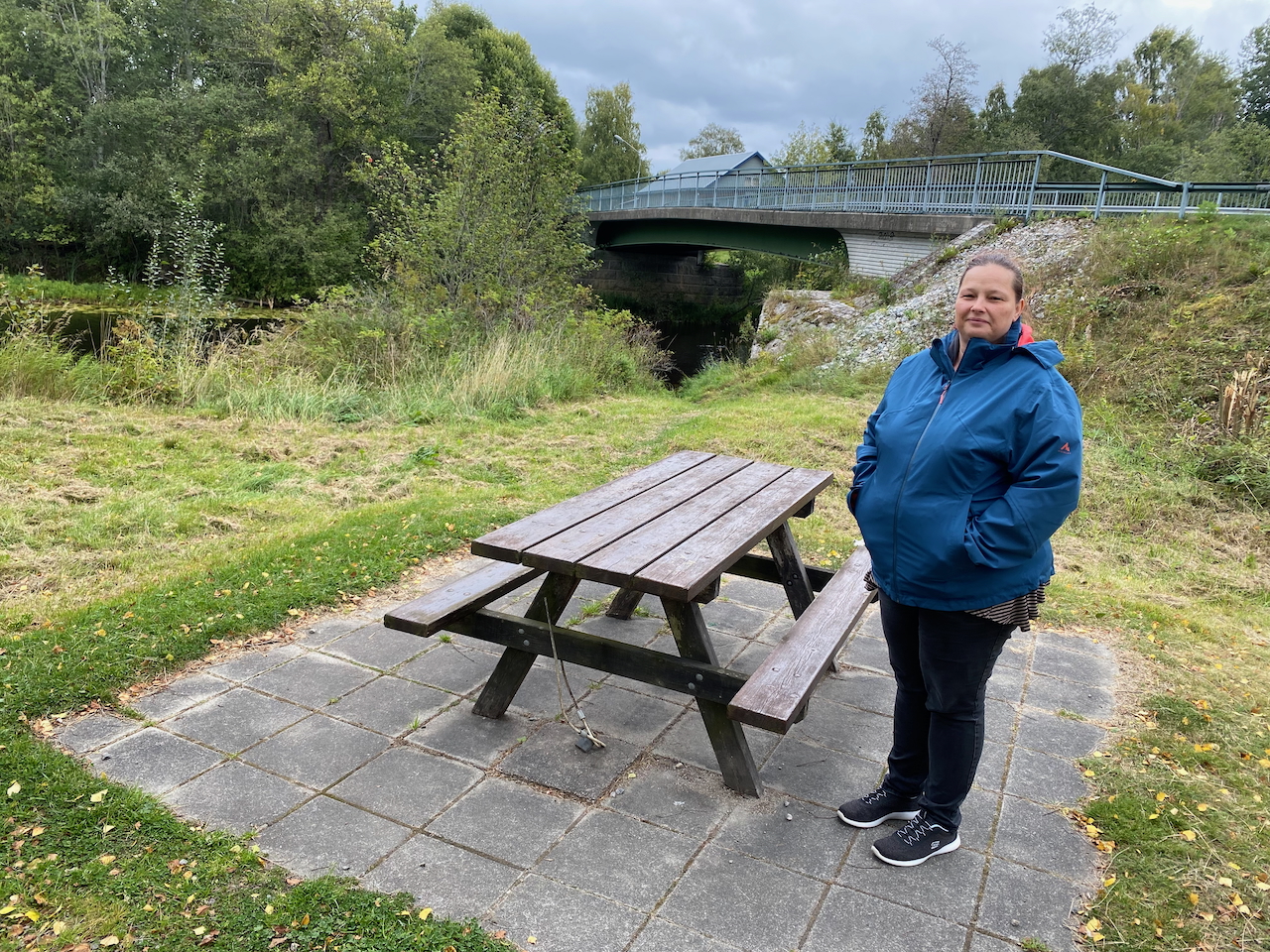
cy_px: 476
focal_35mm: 26
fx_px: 954
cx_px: 635
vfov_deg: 53.1
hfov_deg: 67.3
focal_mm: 4.25
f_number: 1.8
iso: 32
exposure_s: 1/235
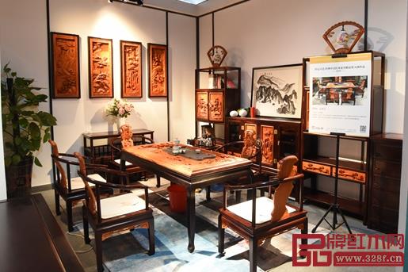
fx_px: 249
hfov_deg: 78.6
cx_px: 204
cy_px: 136
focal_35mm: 22
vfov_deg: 57.2
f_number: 8
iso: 3200
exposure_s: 1/40
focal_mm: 22
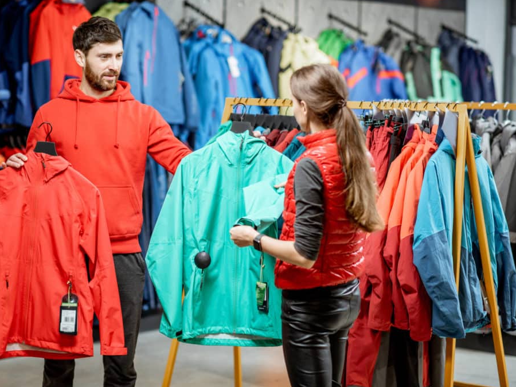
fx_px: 1386
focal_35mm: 93
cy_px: 194
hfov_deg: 21.1
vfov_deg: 15.9
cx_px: 237
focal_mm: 85
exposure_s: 1/200
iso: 160
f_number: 2.2
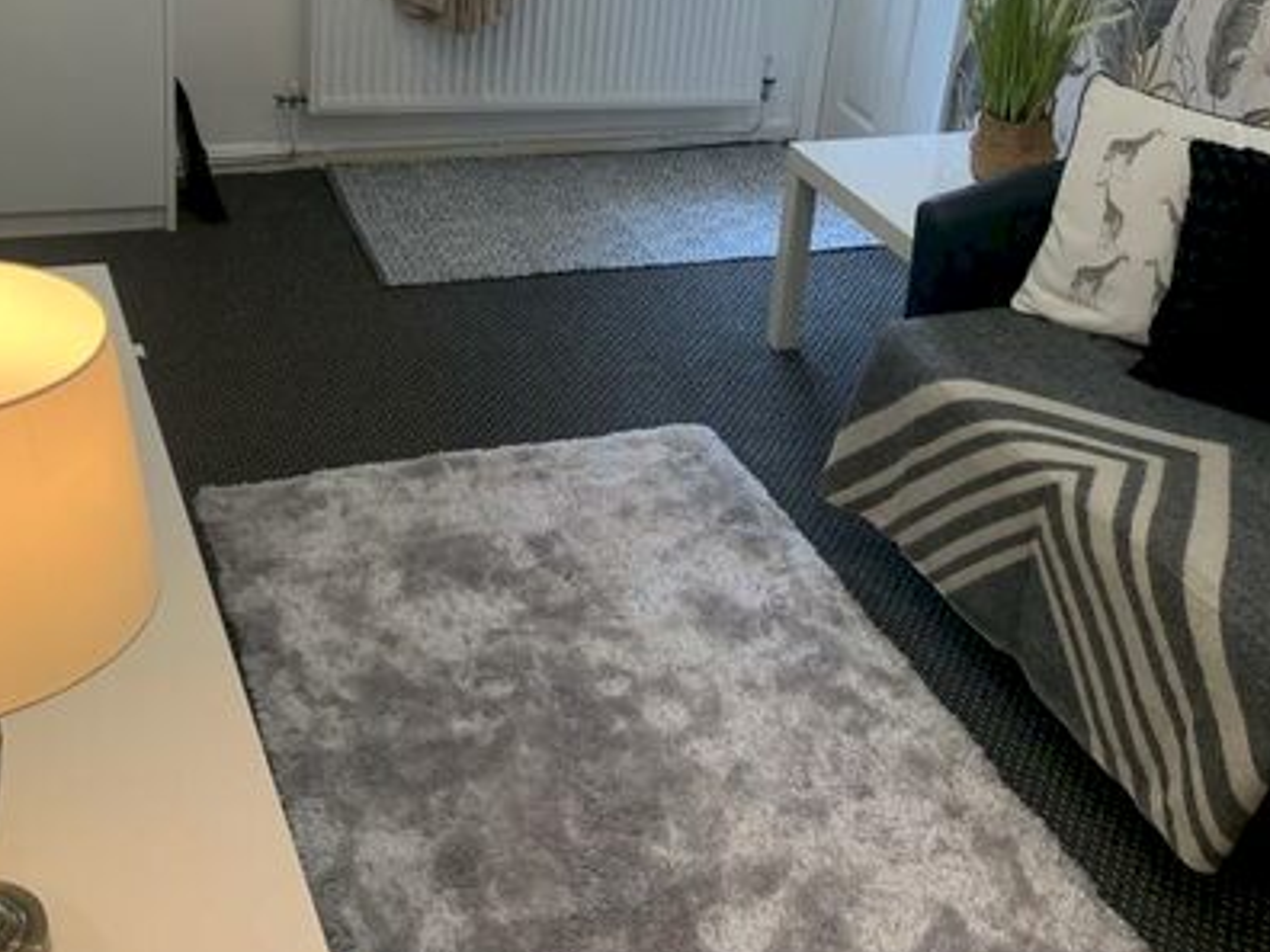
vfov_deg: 31.0
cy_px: 252
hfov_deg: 41.1
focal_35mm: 46
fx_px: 1688
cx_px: 728
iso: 80
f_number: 1.8
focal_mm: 4.25
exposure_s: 1/100
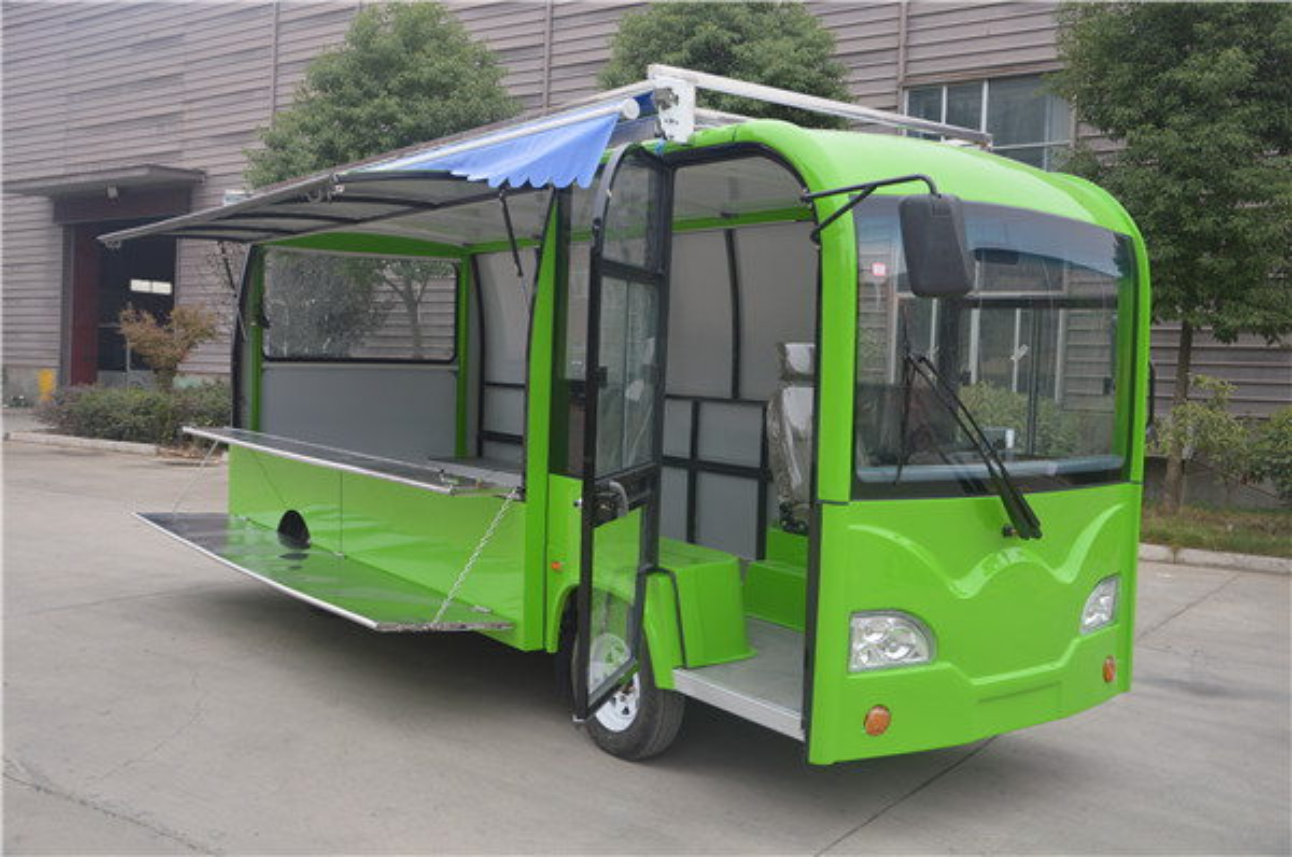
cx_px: 646
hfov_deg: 57.3
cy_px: 428
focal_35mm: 33
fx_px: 1182
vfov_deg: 39.8
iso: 100
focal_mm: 22
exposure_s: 1/125
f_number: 3.8
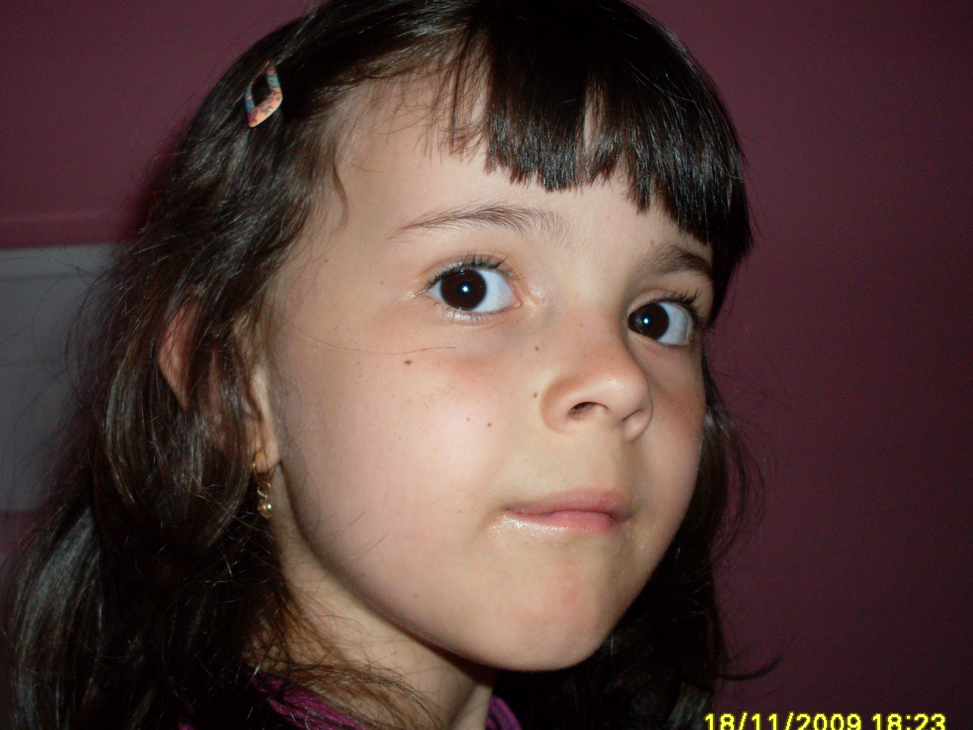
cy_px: 392
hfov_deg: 43.8
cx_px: 461
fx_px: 1209
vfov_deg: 33.6
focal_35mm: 43
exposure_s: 1/45
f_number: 2.8
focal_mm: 6.3
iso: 100
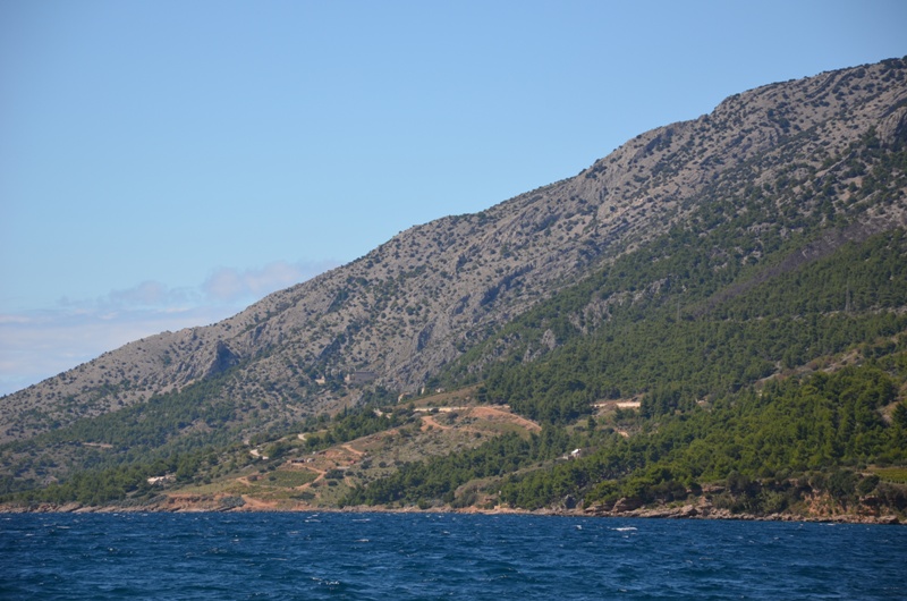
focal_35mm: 158
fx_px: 3960
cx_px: 454
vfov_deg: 8.7
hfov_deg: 13.1
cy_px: 300
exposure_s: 1/250
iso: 125
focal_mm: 105
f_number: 8
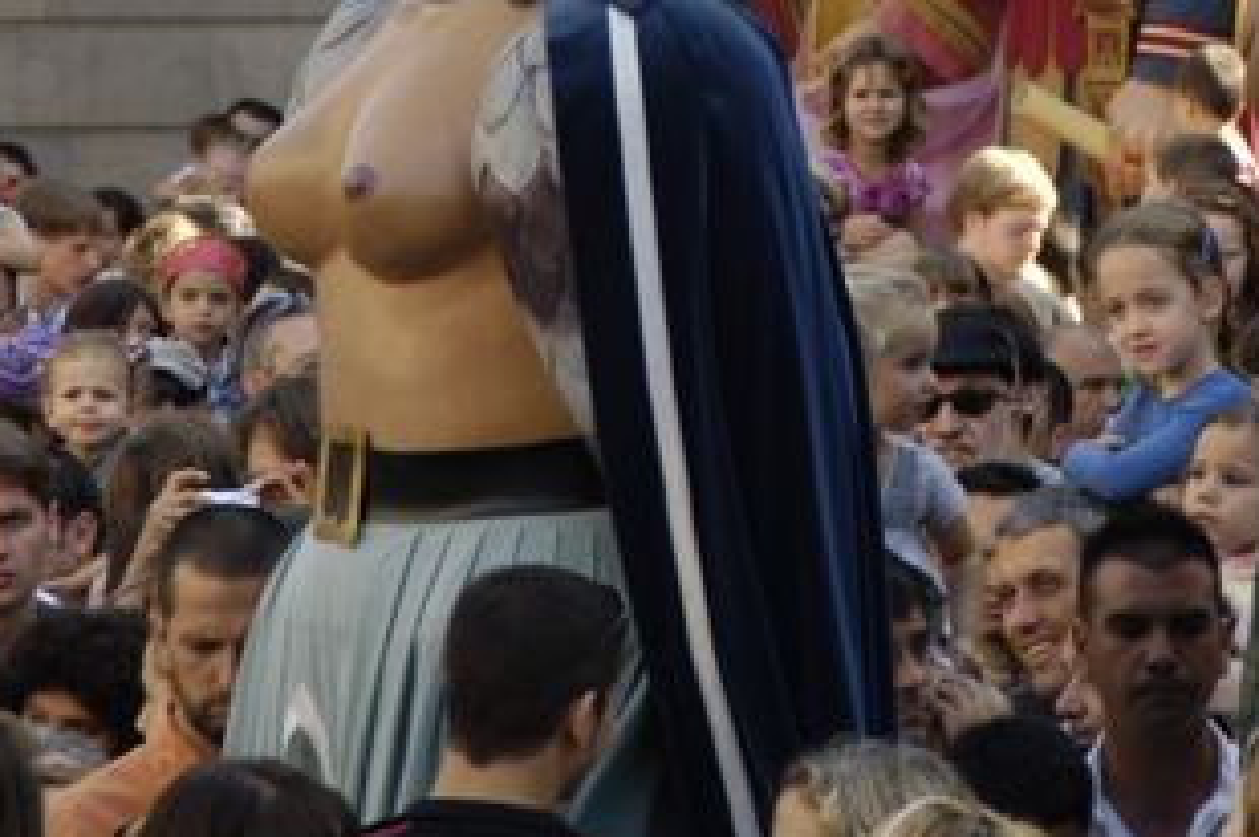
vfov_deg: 2.9
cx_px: 861
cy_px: 71
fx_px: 16245
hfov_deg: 4.4
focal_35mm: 465
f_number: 5.6
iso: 250
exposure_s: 1/200
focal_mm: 120
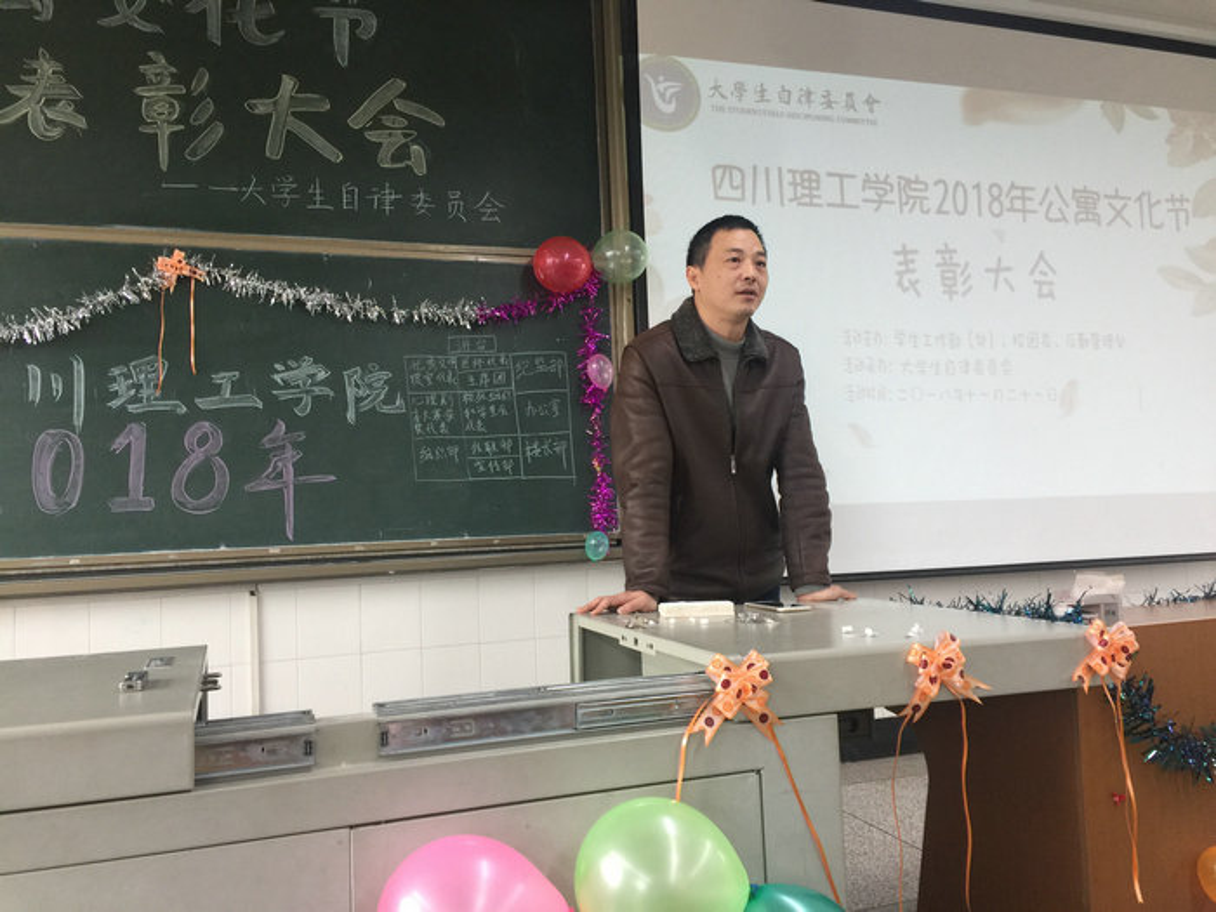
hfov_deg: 61.7
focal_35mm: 29
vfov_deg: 48.2
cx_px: 608
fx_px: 1019
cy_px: 456
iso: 40
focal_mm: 4.15
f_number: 2.2
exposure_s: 1/30
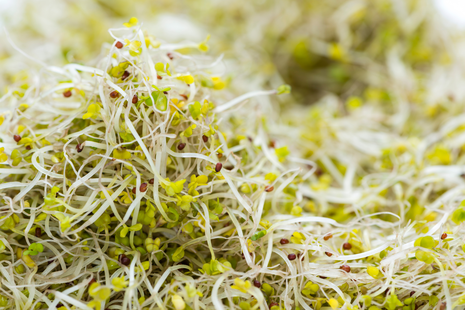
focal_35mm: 105
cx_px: 232
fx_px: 1356
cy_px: 155
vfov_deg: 13.0
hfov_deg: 19.5
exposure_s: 1/250
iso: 50
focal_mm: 105
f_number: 9
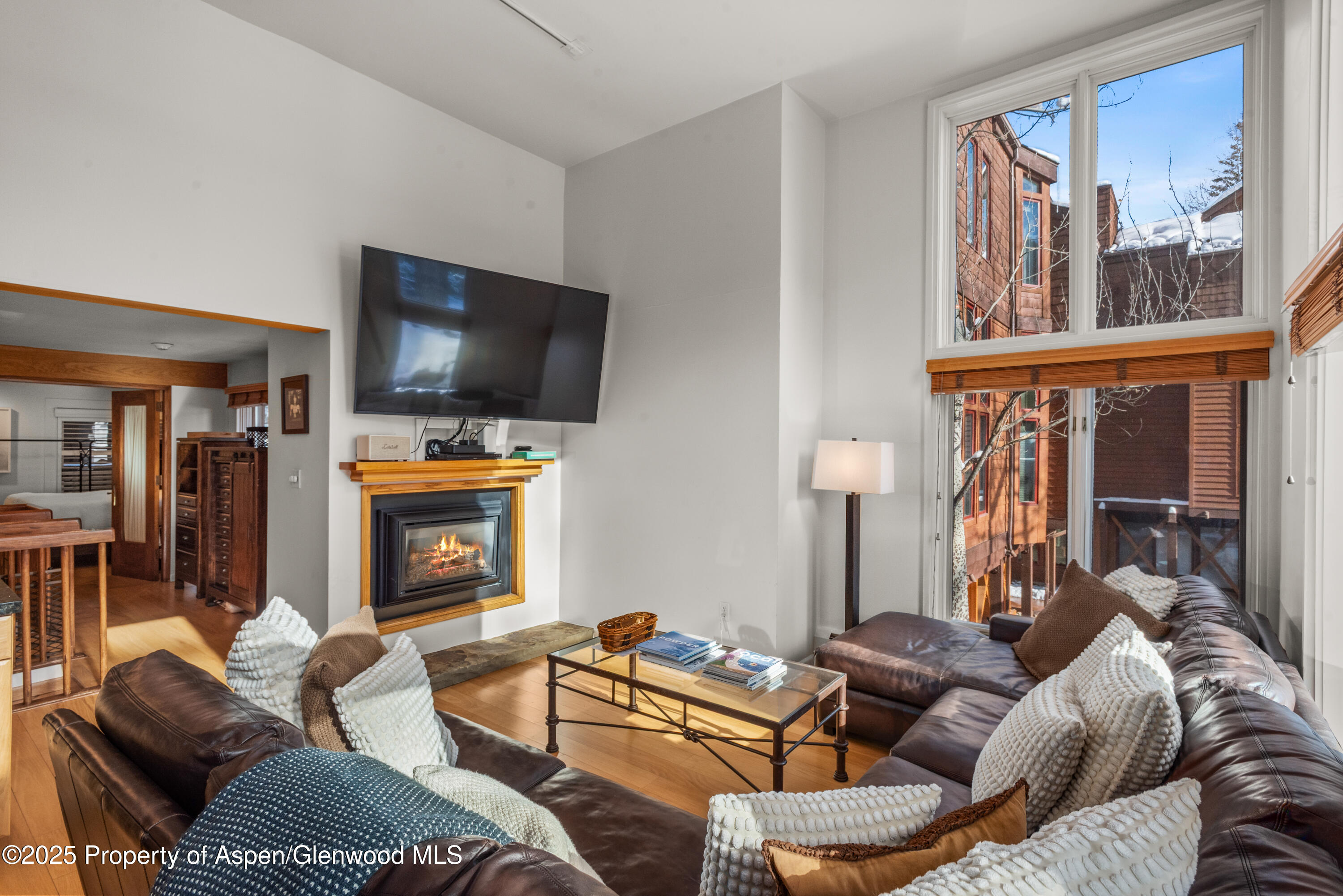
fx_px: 634
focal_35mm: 17
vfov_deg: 70.5
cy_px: 448
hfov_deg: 93.3
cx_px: 672
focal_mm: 17
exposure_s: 1/15
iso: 400
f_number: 11
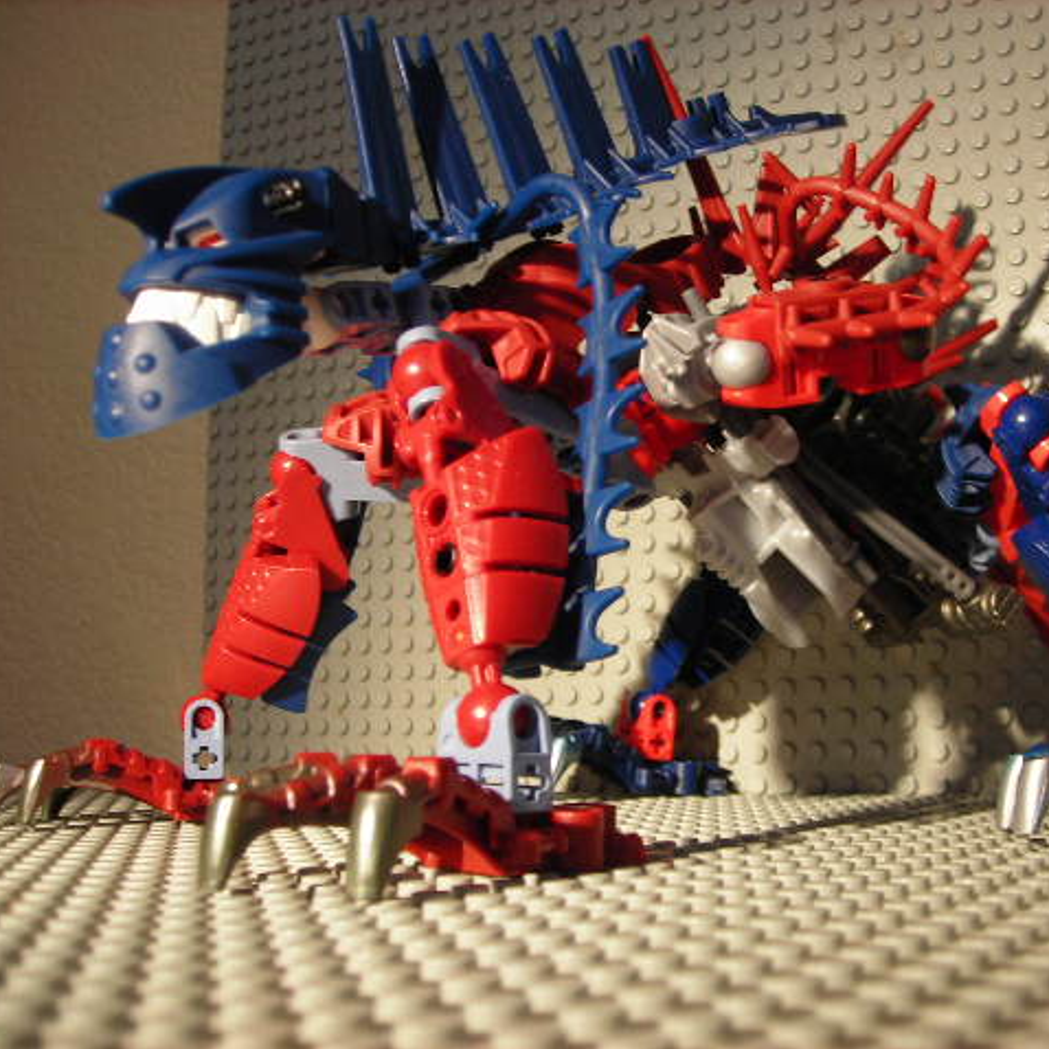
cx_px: 674
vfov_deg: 37.6
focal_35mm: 45
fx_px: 1543
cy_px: 524
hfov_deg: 37.3
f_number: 3.2
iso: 50
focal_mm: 6.3
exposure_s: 1/6.3
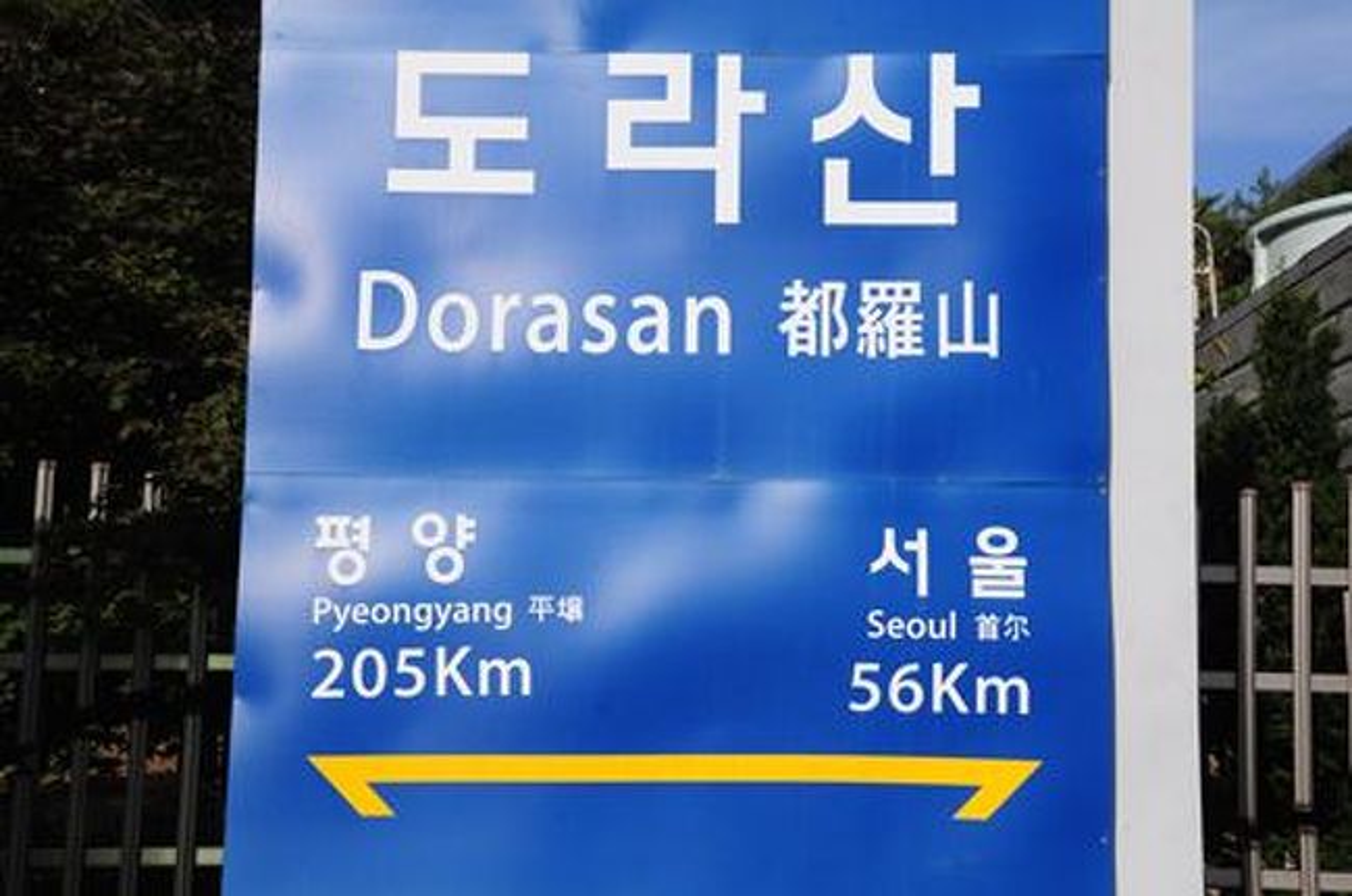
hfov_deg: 41.2
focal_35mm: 48
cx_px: 676
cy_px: 448
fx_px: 1800
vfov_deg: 28.0
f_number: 13
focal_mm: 32
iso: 400
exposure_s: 1/640
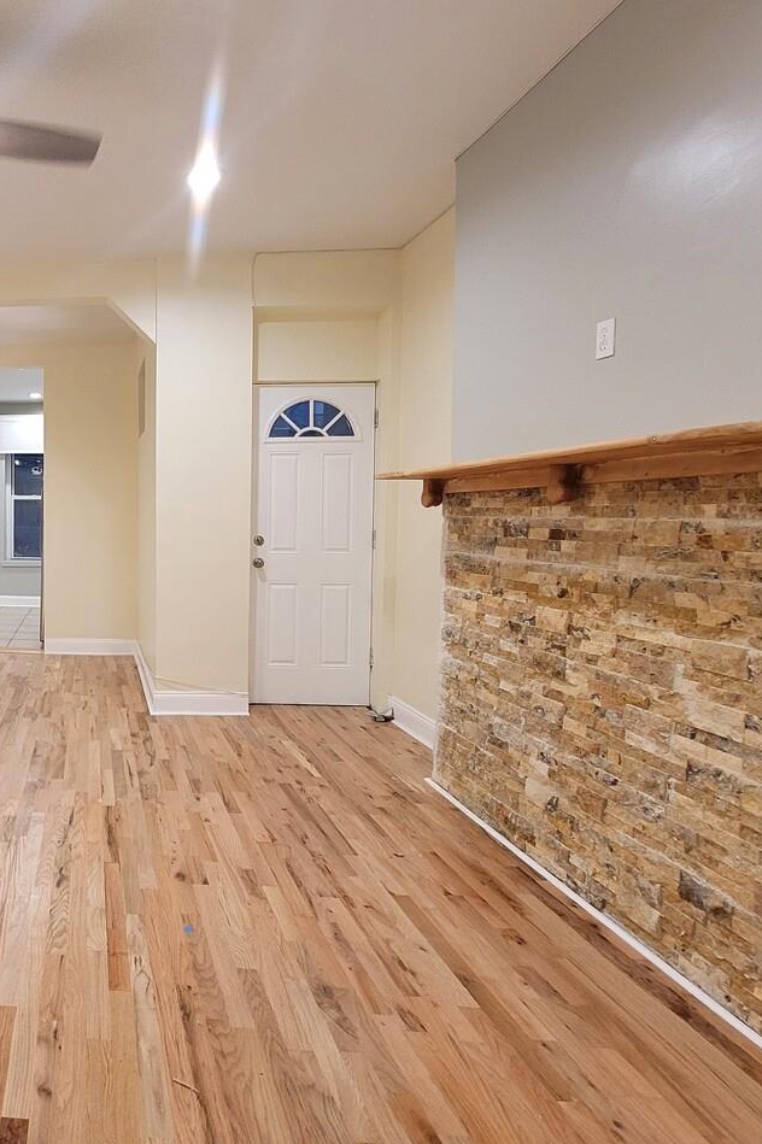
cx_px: 39
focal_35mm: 19
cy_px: 545
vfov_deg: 86.9
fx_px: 604
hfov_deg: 53.8
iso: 400
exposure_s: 1/59
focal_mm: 2.2
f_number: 2.2
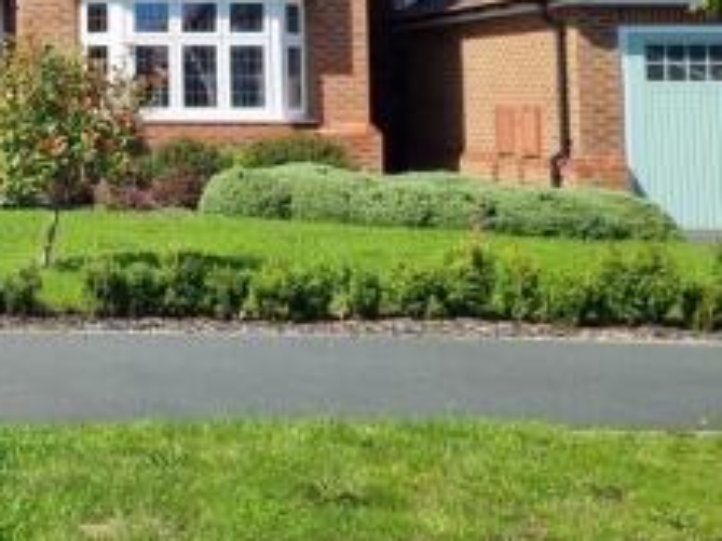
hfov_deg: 25.4
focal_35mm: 68
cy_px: 18
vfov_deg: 21.0
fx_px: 1418
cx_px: -167
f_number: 1.8
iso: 50
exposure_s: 1/2064
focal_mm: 5.4
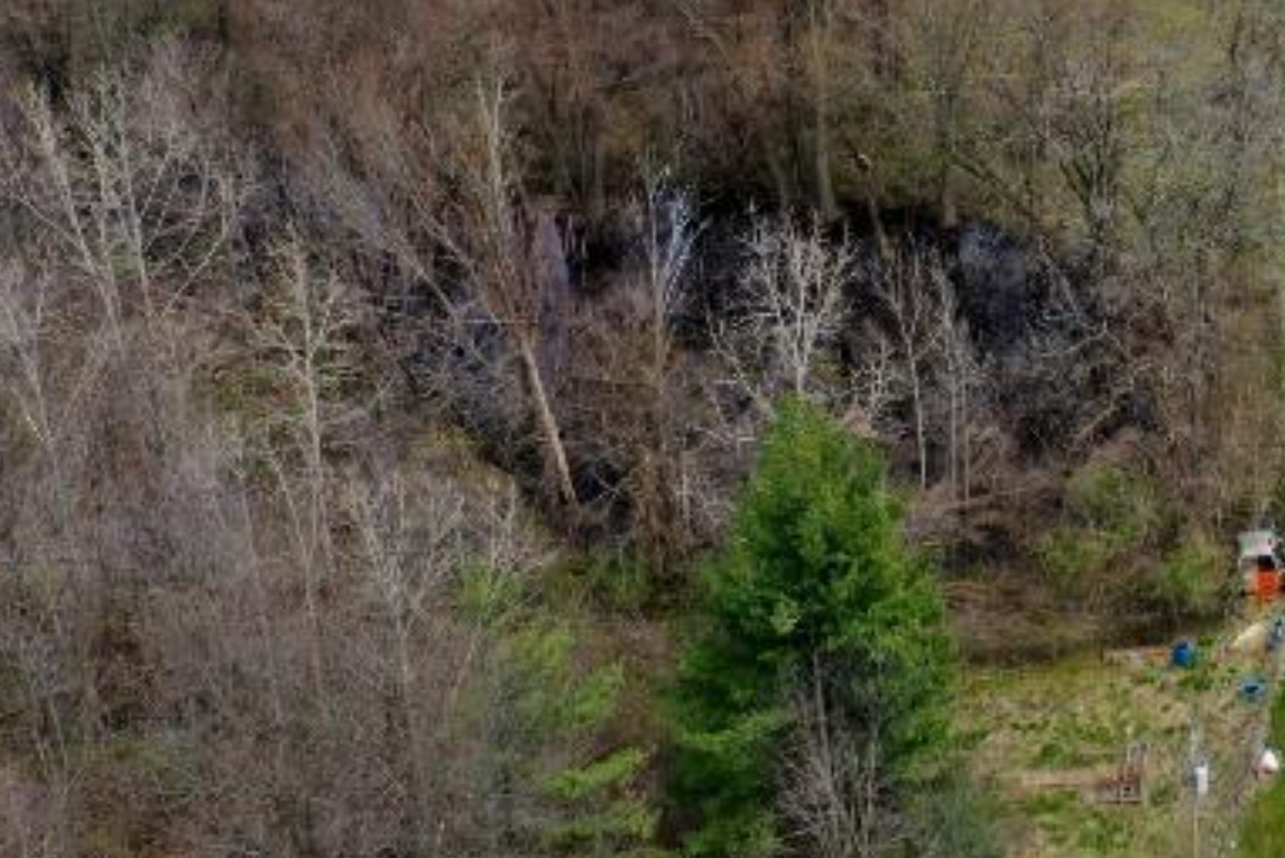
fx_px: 2678
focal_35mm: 75
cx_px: 1672
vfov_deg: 17.9
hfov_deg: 23.8
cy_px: 61
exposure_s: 1/244
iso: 100
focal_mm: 10.26
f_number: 5
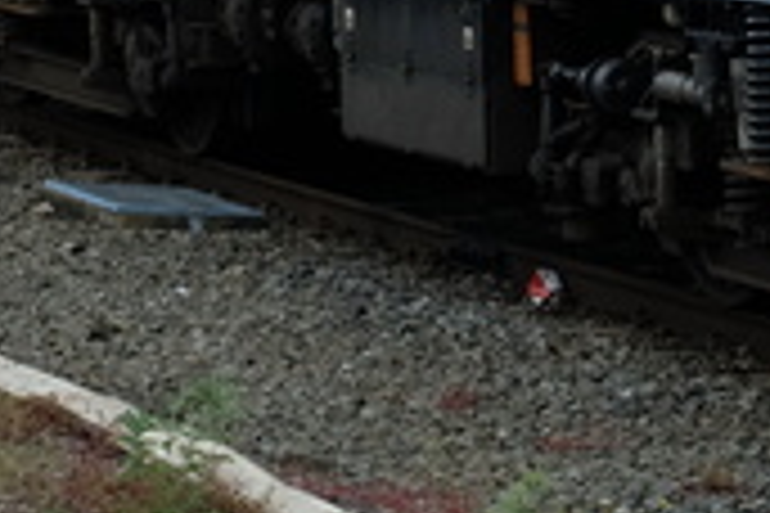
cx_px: 603
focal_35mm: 218
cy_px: -320
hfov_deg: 9.4
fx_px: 4662
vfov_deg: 6.2
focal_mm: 31.5
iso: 200
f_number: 5.6
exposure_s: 1/160
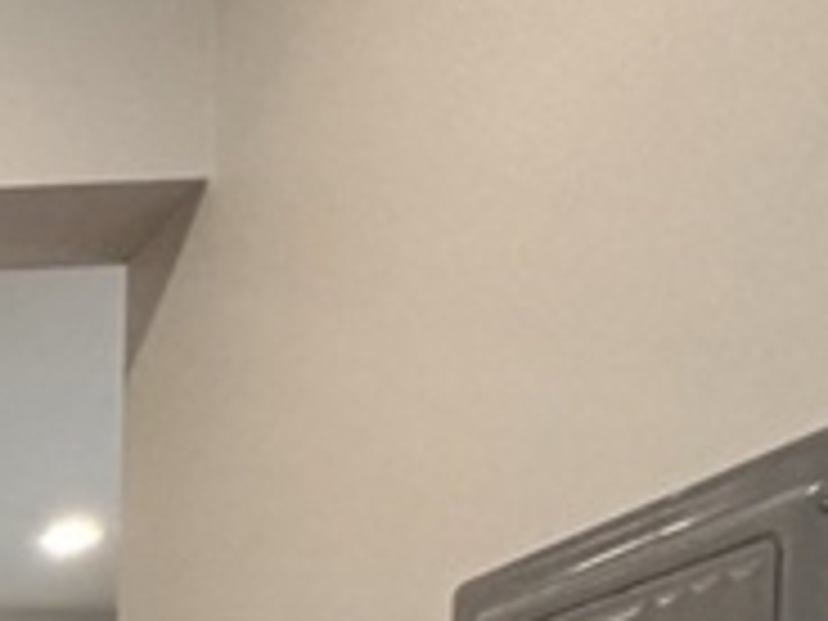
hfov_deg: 17.2
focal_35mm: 78
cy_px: 1192
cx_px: -878
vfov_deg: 15.6
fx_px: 1866
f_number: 2.2
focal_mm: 2.22
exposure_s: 1/120
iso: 200
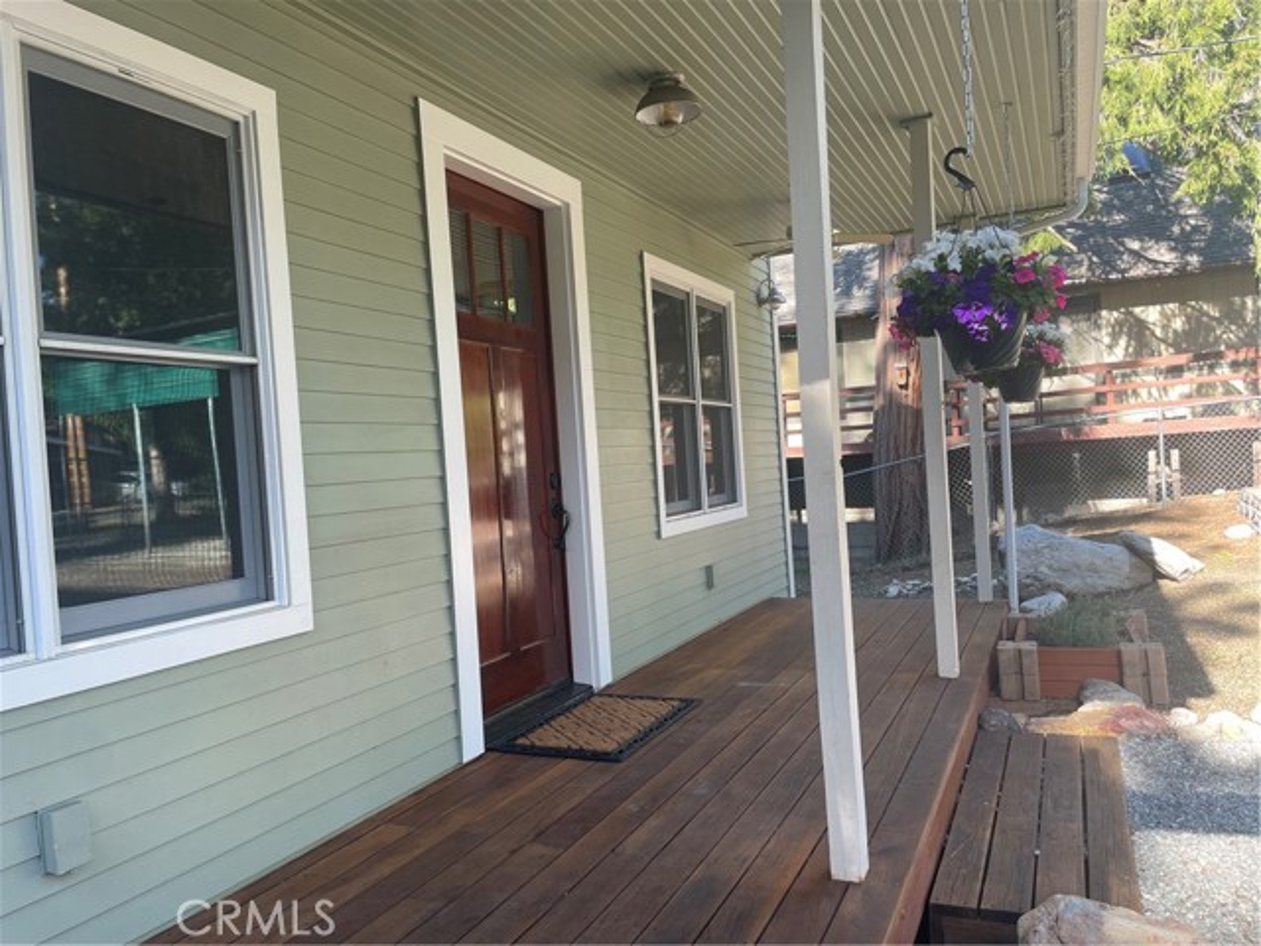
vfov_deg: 53.1
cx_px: 630
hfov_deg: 67.3
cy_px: 473
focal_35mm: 26
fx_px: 947
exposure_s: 1/202
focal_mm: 4.2
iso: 40
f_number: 1.6
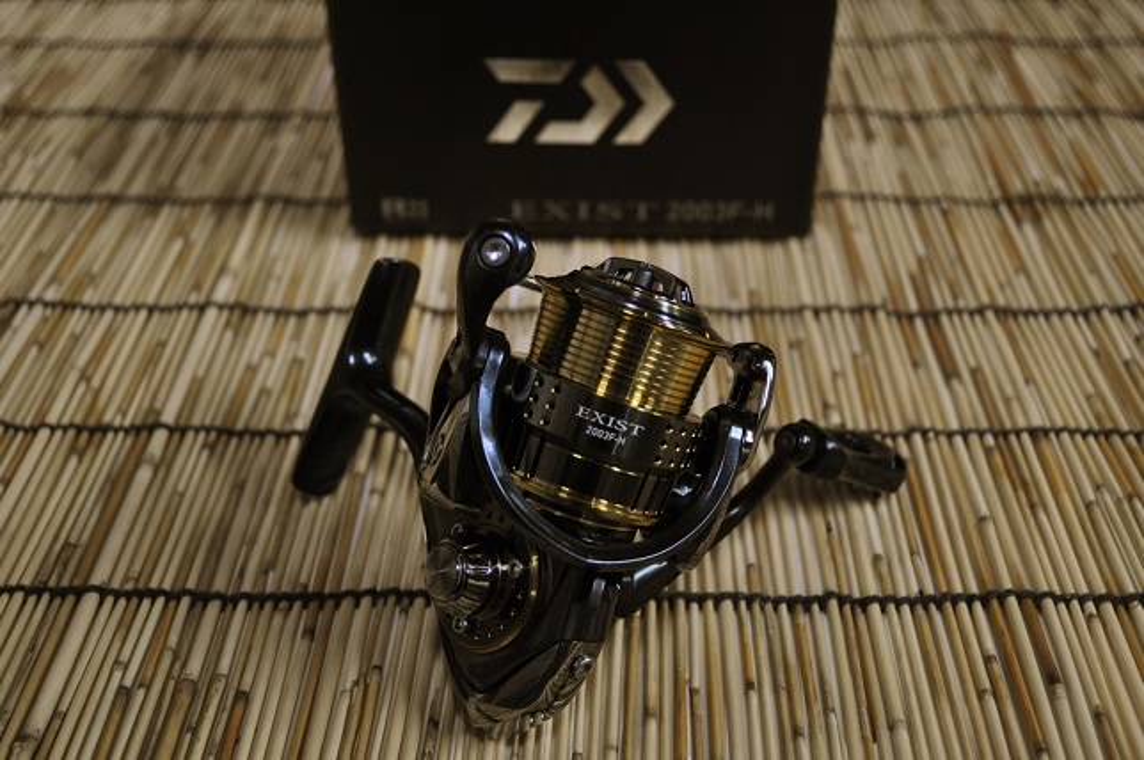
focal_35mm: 42
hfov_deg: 46.4
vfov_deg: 31.8
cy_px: 380
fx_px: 1333
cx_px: 572
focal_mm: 28
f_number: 4.5
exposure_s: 1/60
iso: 720
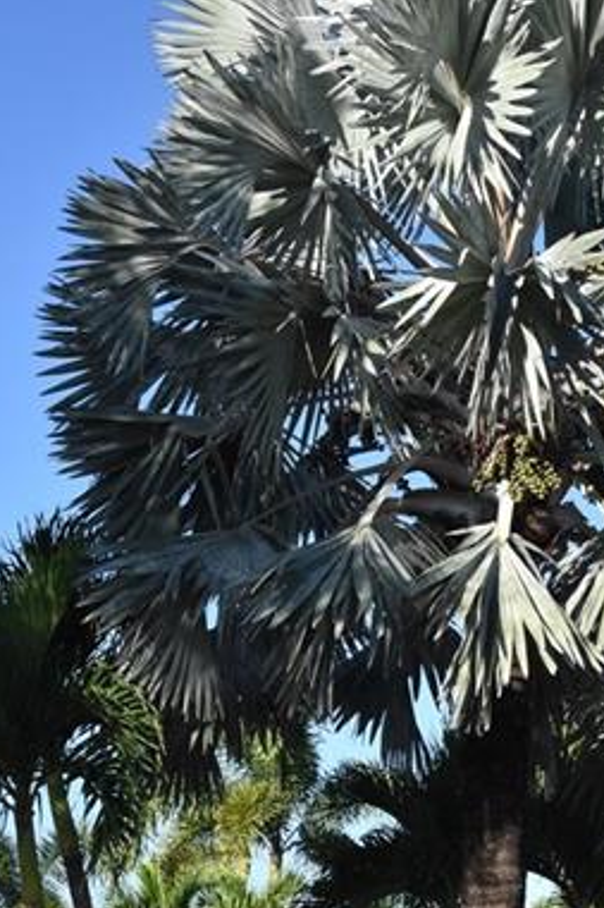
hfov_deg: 14.6
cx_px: 506
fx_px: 2342
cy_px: 722
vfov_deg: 21.7
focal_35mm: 93
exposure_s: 1/1000
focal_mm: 46
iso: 3200
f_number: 16
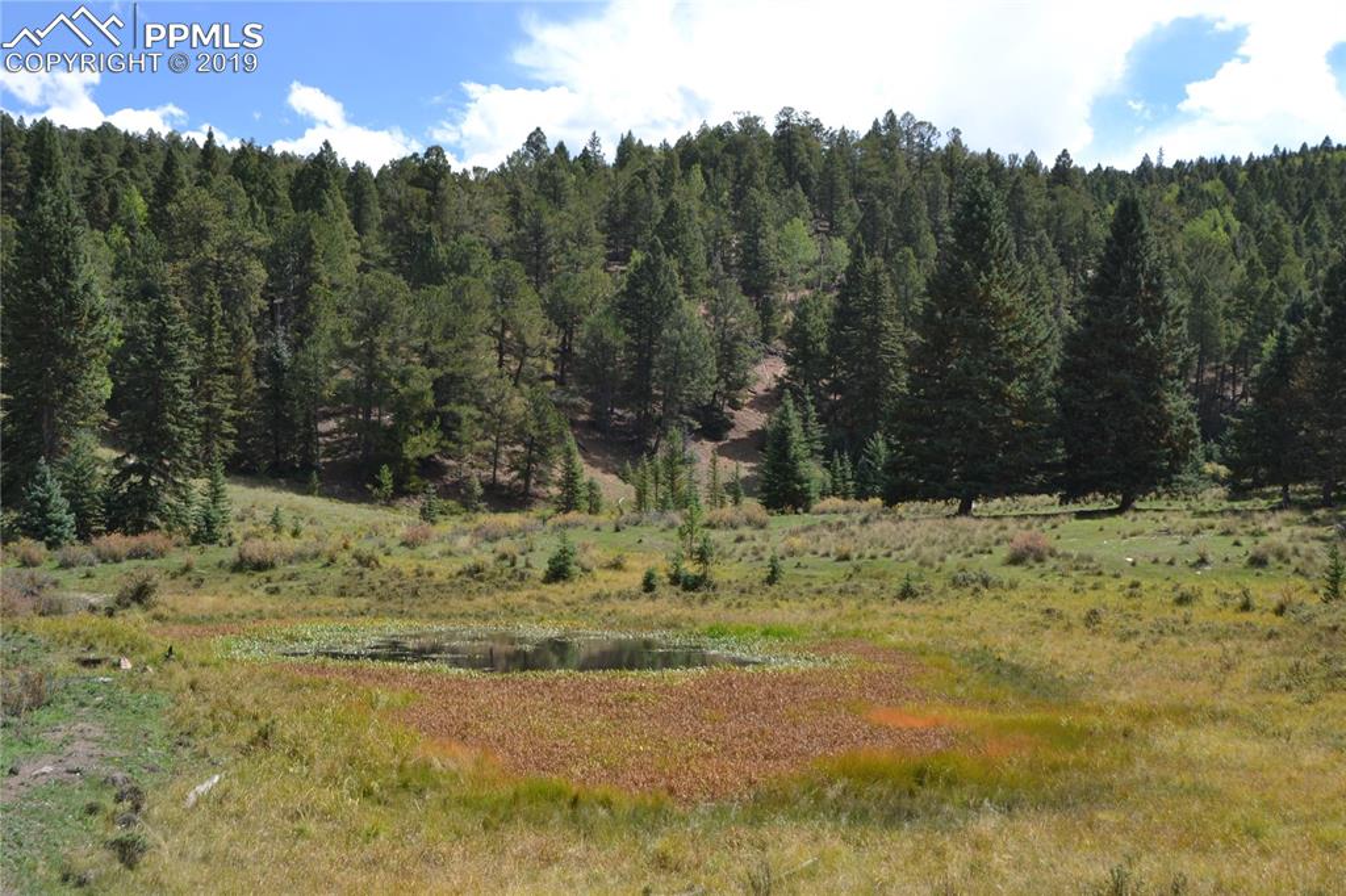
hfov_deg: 43.6
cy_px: 448
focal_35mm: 45
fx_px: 1682
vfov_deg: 29.8
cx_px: 673
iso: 100
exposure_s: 1/200
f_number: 7.1
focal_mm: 30
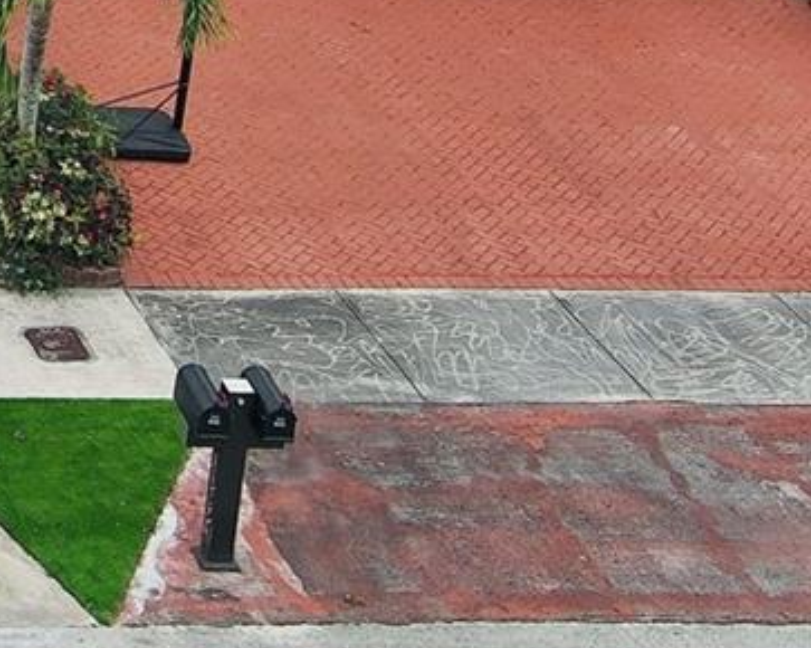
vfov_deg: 12.3
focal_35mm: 120
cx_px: -831
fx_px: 2879
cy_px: -306
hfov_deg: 13.6
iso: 100
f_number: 2.8
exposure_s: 1/731
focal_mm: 10.57
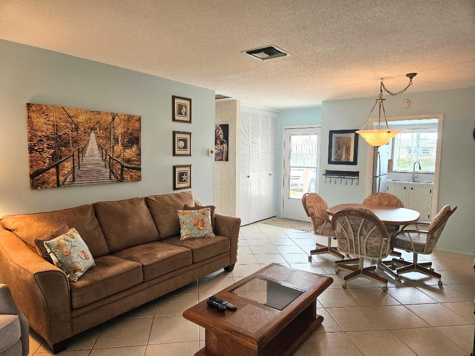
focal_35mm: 23
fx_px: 316
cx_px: 238
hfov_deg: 73.9
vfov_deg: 58.9
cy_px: 178
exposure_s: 1/120
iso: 250
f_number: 1.8
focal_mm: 5.4
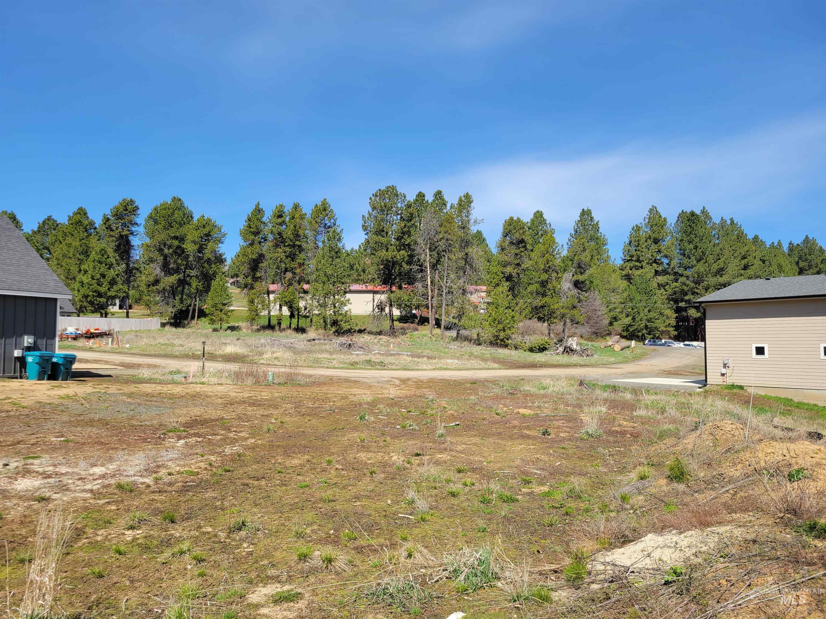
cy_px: 310
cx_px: 413
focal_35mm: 26
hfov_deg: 67.3
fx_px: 620
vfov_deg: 53.1
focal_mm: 5.4
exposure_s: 1/2043
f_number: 1.8
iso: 40
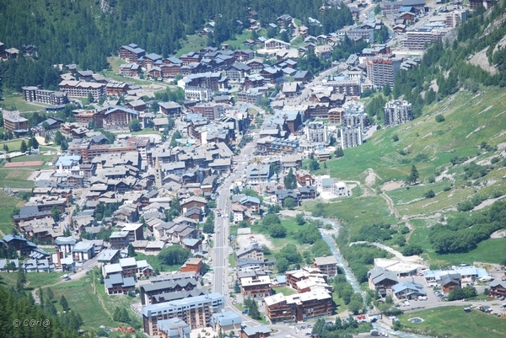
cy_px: 169
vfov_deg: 7.9
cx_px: 253
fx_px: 2447
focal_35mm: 174
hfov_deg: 11.8
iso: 200
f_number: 5.6
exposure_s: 1/500
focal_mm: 116
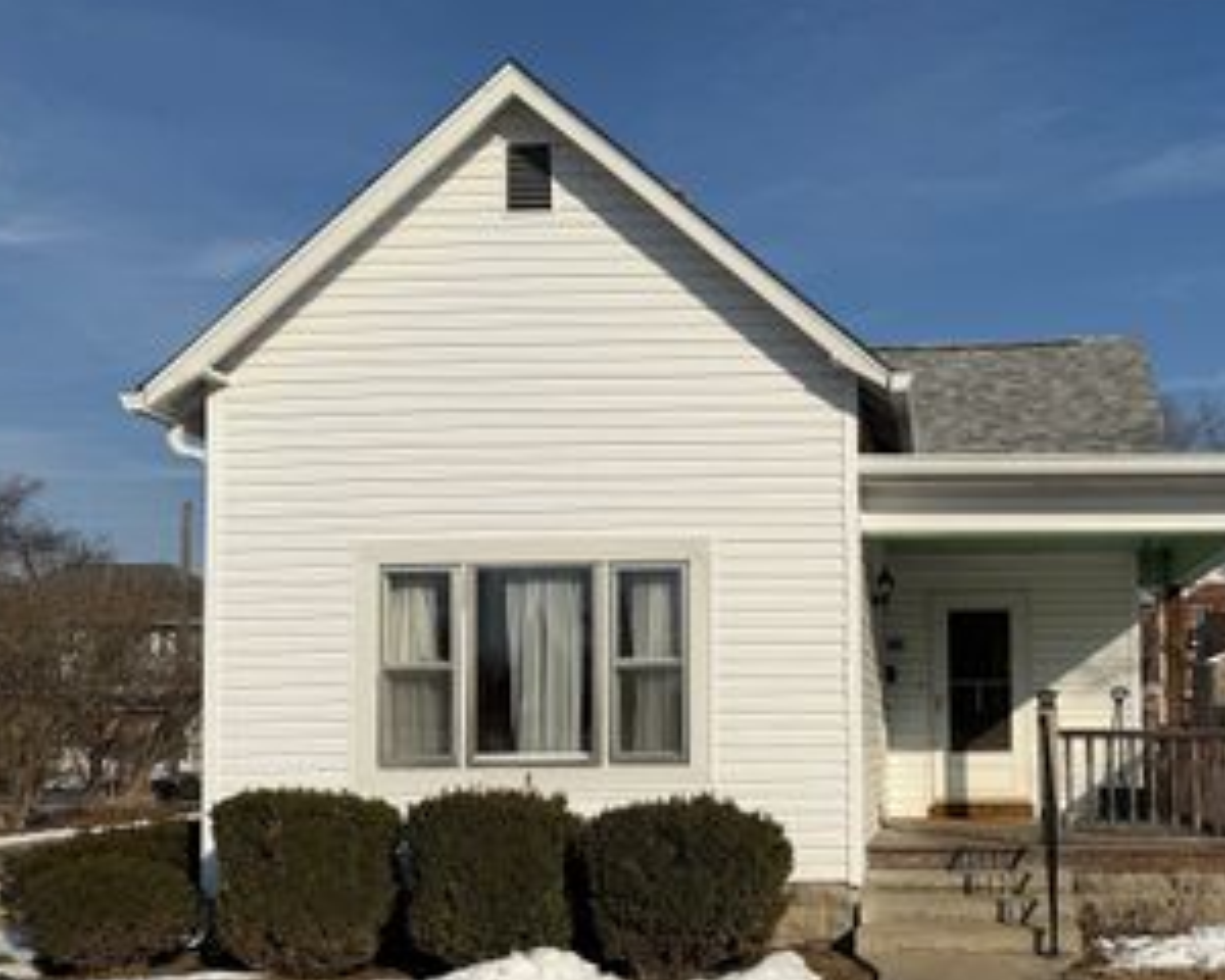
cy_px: 676
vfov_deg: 37.7
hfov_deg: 45.3
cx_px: 911
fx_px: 1414
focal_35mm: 39
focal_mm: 6.76
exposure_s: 1/11905
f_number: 1.78
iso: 80
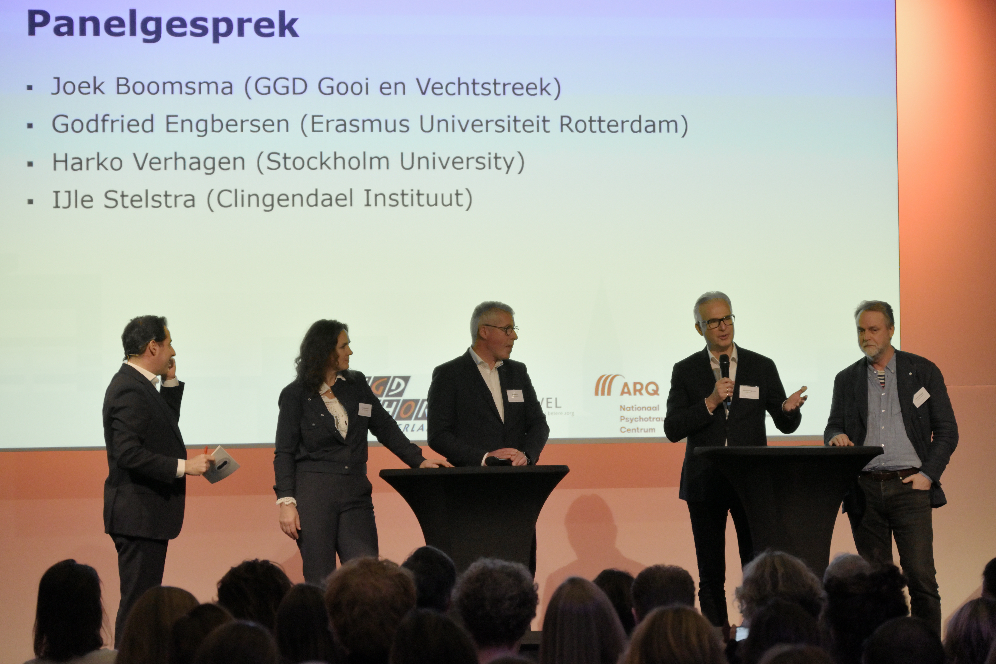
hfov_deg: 17.1
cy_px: 332
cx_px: 498
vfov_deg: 11.4
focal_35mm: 120
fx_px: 3320
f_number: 5.3
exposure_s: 1/200
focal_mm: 80
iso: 1600
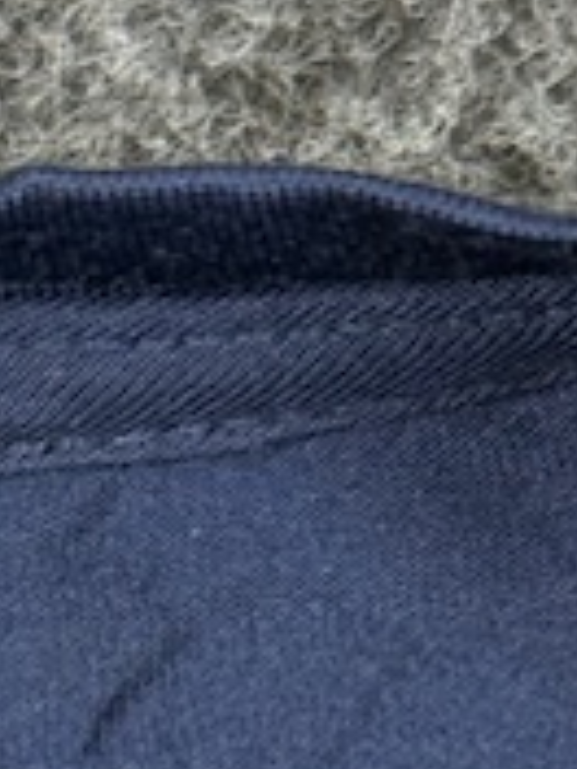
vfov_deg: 11.0
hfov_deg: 8.4
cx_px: -149
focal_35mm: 175
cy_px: 974
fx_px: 3889
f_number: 1.78
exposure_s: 1/50
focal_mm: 6.76
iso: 250
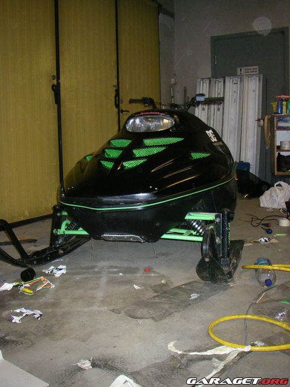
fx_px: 424
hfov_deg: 37.7
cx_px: 145
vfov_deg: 49.0
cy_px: 194
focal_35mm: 38
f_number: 3.3
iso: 400
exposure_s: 1/50
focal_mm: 6.3
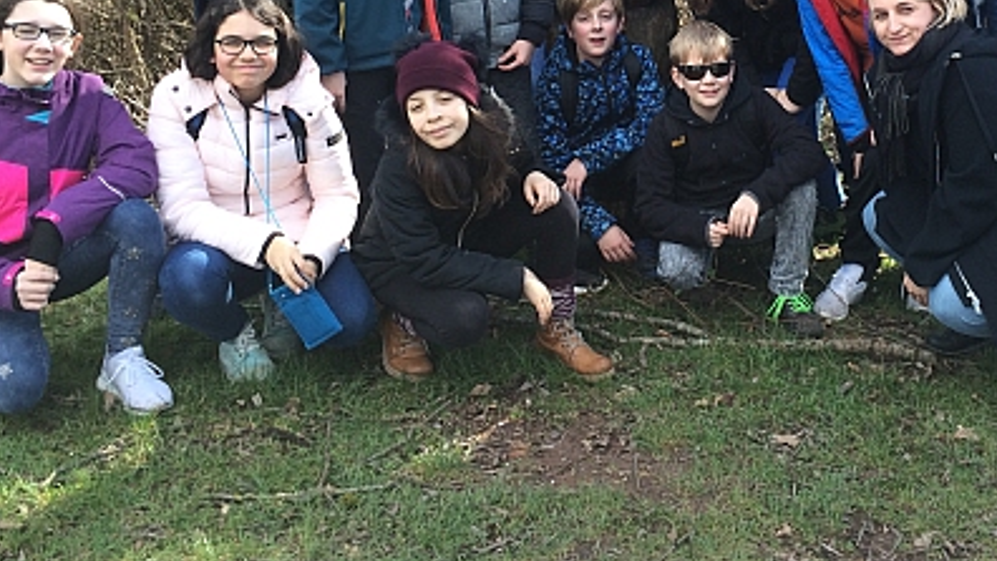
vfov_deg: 22.6
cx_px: 707
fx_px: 1349
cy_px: 5
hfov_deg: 39.8
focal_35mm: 51
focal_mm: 4.15
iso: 32
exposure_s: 1/273
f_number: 2.2
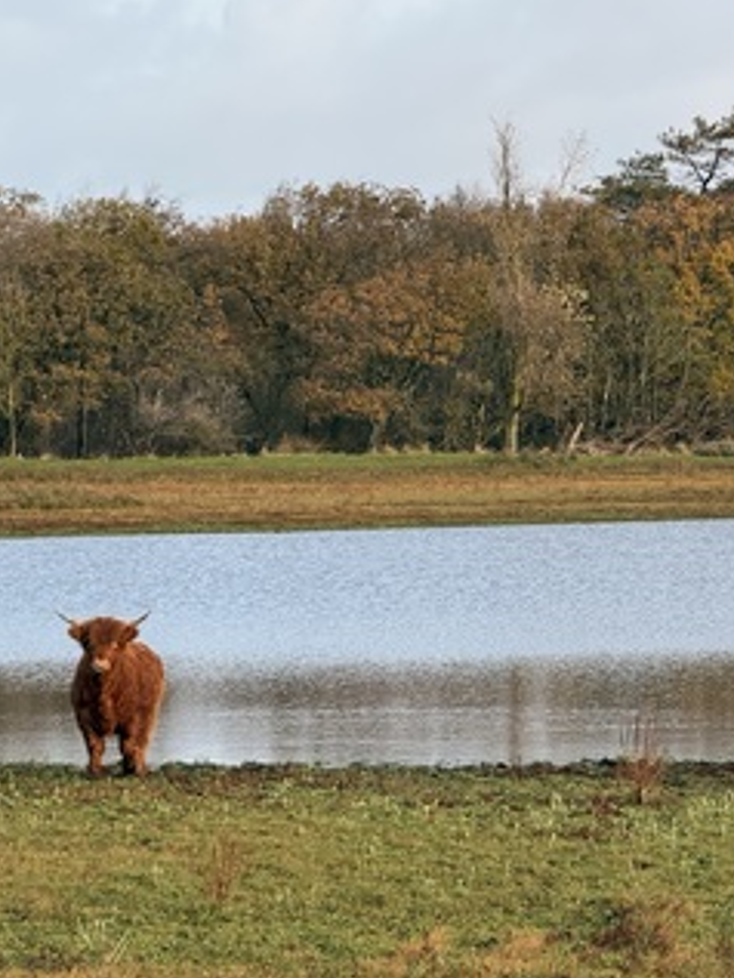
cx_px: 552
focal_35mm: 174
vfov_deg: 11.4
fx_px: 4916
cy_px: 458
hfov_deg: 8.5
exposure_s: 1/490
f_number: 2.8
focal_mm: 15.66
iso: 64
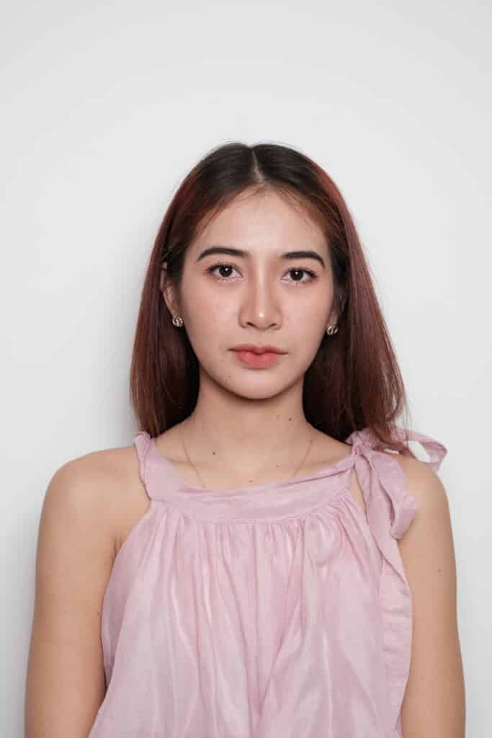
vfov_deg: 28.8
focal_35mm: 70
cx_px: 246
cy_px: 369
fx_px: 1434
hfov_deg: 19.5
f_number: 4
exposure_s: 1/100
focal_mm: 46.6
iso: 1000
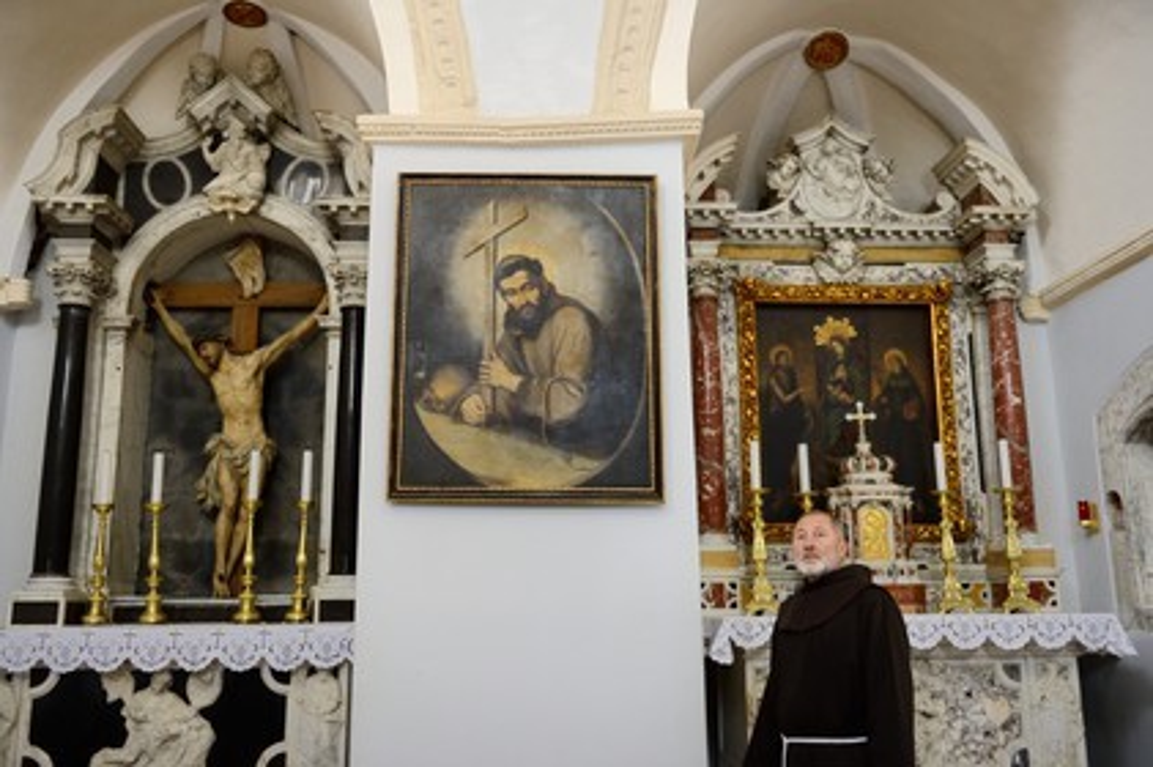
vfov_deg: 38.8
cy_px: 384
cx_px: 576
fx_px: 1088
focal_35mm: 34
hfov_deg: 55.8
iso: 1600
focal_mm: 34
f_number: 2.8
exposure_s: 1/50
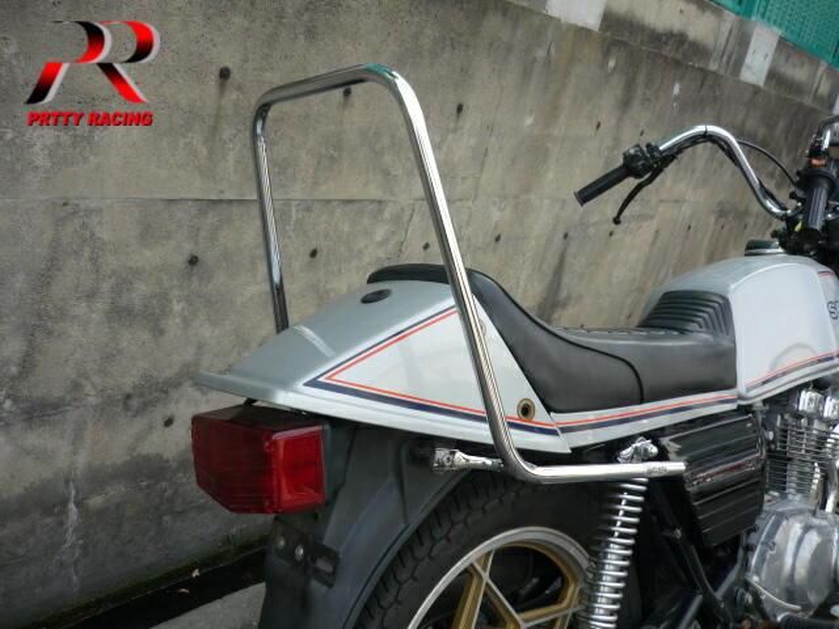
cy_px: 314
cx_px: 420
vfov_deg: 42.9
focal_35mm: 33
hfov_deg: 55.4
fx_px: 800
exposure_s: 1/200
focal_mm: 5.5
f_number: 2.8
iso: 100
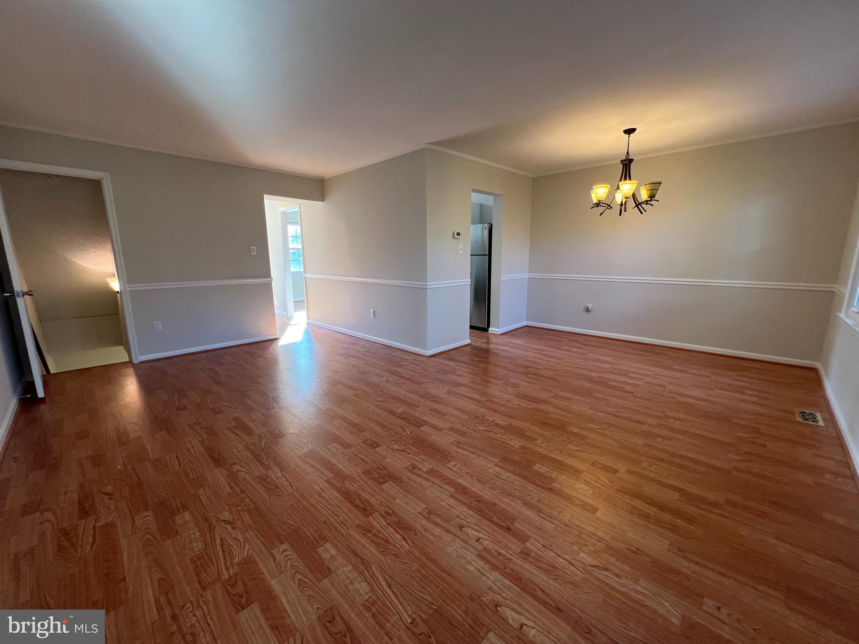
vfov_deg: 89.9
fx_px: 323
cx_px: 430
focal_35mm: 13
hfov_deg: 106.2
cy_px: 322
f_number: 1.8
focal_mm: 1.57
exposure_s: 1/60
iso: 125
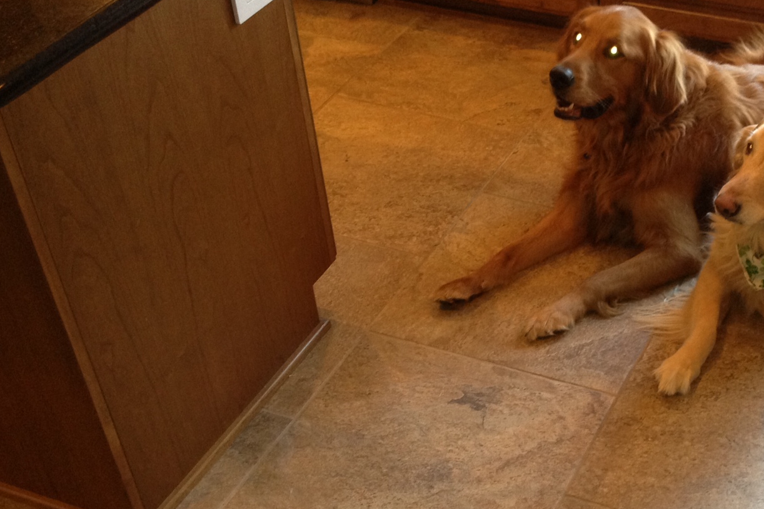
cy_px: 391
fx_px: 1295
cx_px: 543
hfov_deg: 32.4
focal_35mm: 61
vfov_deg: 22.0
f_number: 2.4
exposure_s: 1/20
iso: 125
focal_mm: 4.28
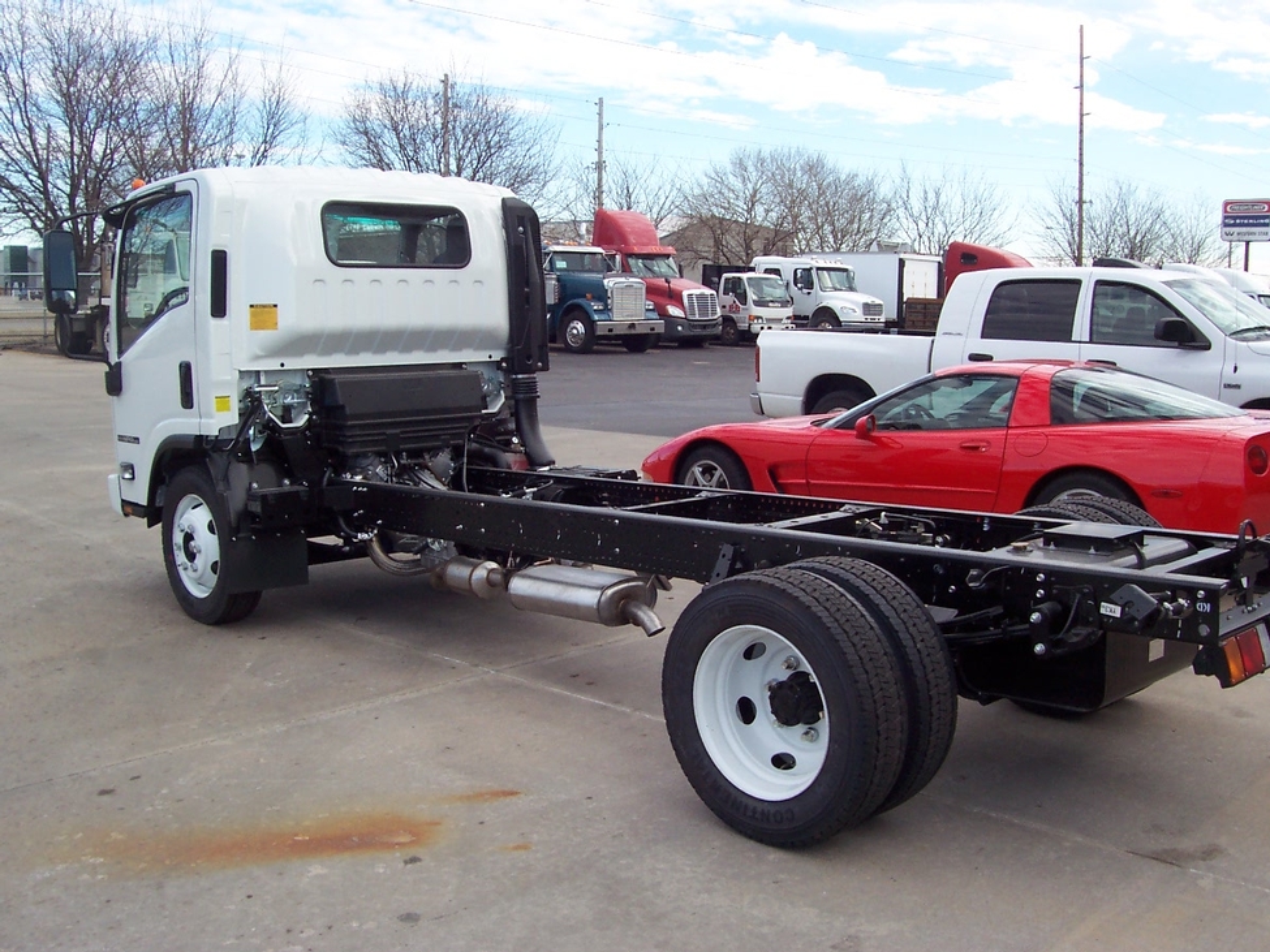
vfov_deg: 38.7
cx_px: 635
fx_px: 1357
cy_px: 476
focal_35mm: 37
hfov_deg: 50.1
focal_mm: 5.6
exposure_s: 1/125
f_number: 5.6
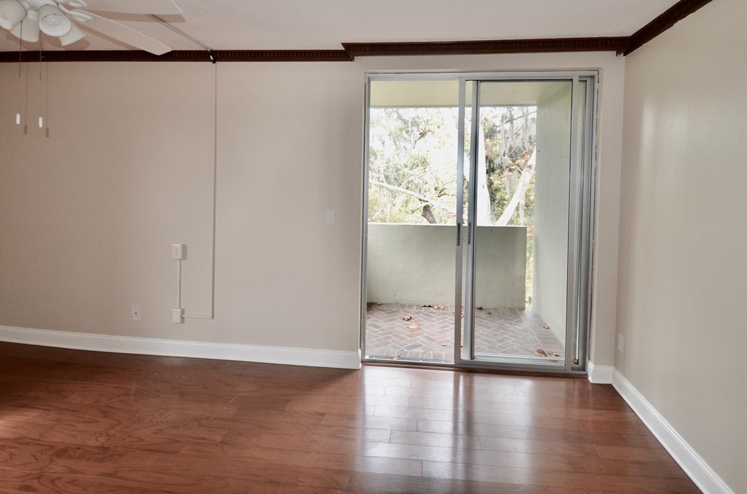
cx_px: 388
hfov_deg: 87.0
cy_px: 183
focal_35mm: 19
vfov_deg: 63.3
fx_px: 393
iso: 400
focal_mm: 10
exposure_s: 1/100
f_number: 3.5
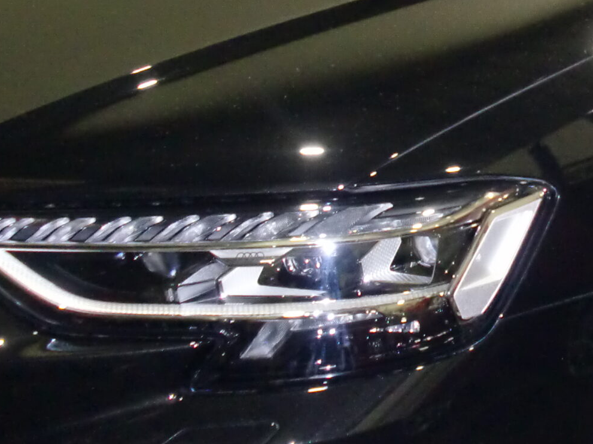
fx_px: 1593
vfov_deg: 15.8
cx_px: 548
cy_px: 114
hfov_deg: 20.6
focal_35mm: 93
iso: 400
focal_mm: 6.3
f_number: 2.8
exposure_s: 1/60
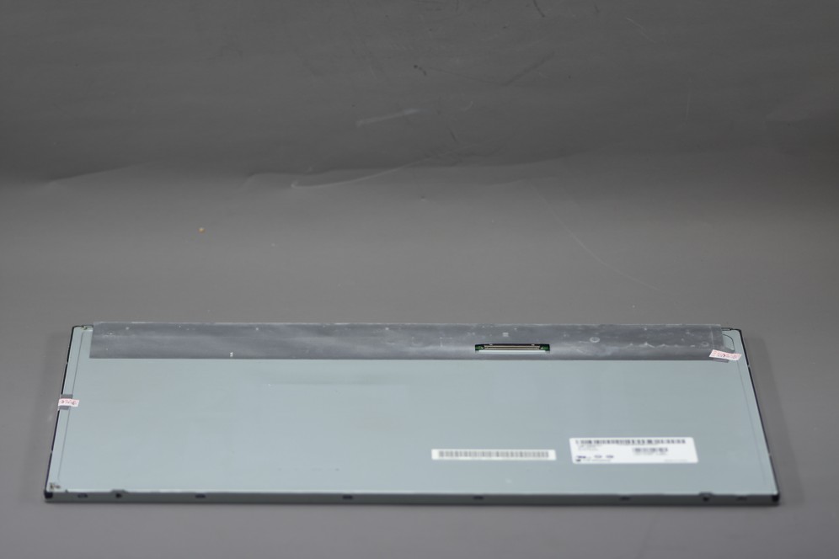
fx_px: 3670
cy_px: 280
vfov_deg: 8.7
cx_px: 420
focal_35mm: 158
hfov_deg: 13.0
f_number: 3.5
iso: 100
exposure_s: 1/80
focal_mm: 105
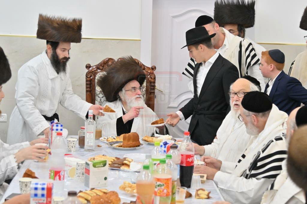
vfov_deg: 16.6
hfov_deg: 24.8
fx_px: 699
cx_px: 154
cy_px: 102
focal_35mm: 82
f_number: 4
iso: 1250
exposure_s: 1/640
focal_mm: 55
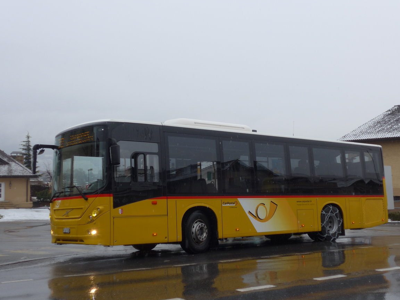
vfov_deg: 30.3
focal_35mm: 48
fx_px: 555
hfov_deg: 39.6
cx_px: 203
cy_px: 148
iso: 80
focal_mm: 9.5
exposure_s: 1/250
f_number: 3
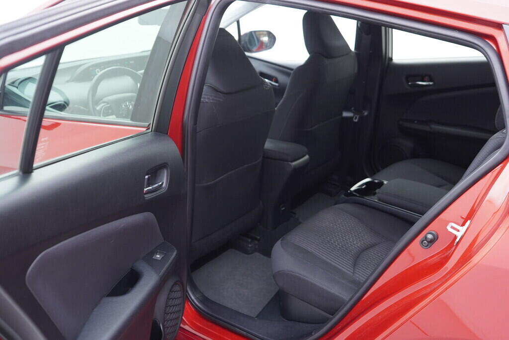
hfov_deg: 53.1
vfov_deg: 36.9
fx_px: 509
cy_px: 170
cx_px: 254
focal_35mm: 36
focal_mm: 24
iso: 320
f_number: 2.8
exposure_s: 1/40
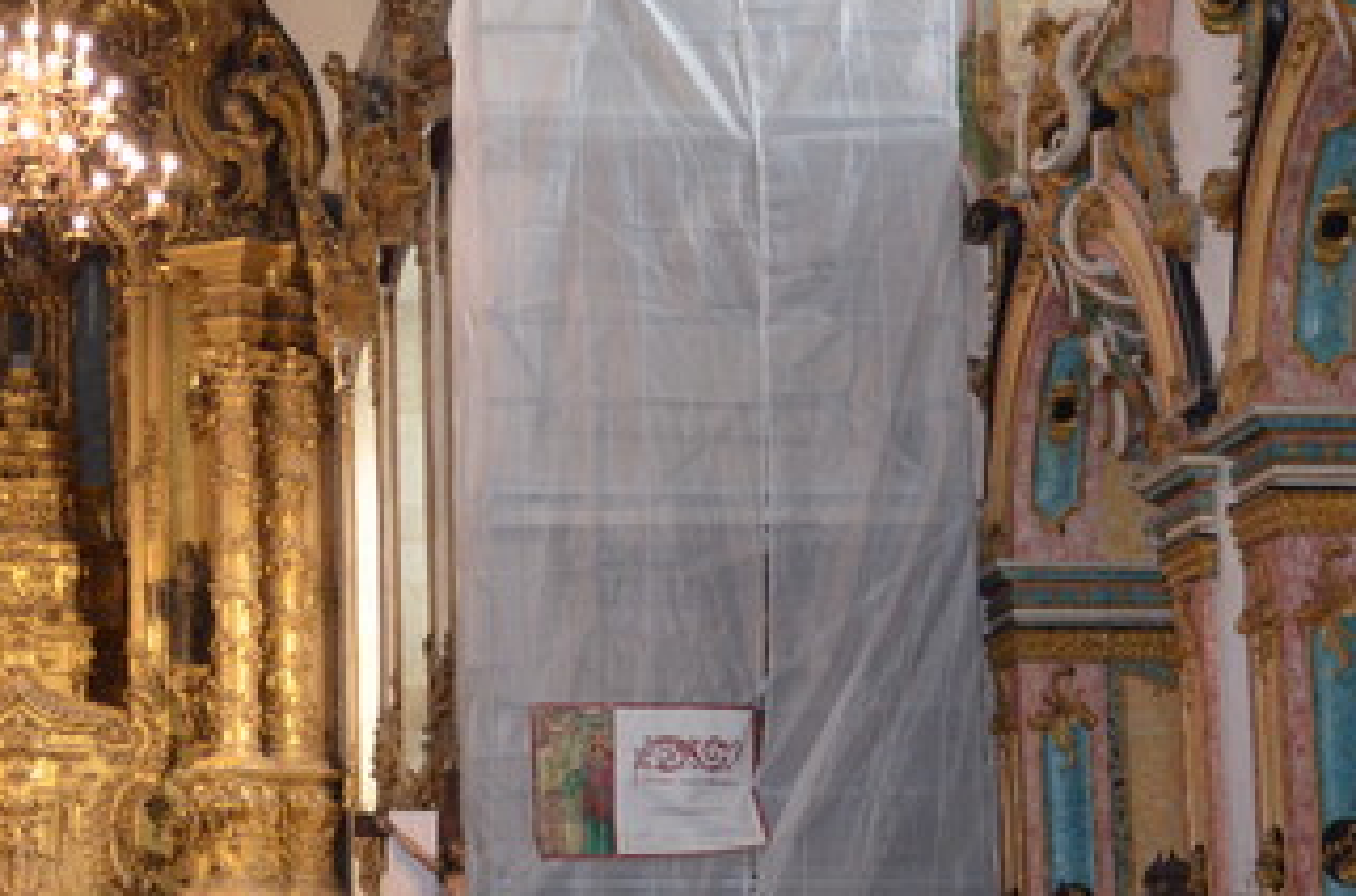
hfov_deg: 21.2
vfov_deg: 14.3
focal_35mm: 95
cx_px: 182
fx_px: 3564
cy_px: 533
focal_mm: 35
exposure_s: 1/60
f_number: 4.5
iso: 2000
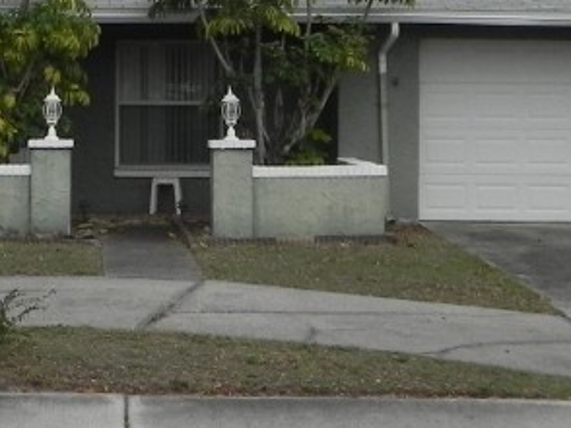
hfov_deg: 16.9
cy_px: 31
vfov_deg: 12.7
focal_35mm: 115
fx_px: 1895
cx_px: 41
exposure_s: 1/273
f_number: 6.3
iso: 160
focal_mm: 5.9
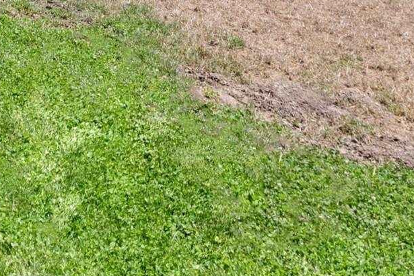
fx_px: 701
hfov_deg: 31.6
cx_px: 57
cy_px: -268
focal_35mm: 61
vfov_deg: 16.9
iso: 100
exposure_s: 1/125
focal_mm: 10
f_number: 8
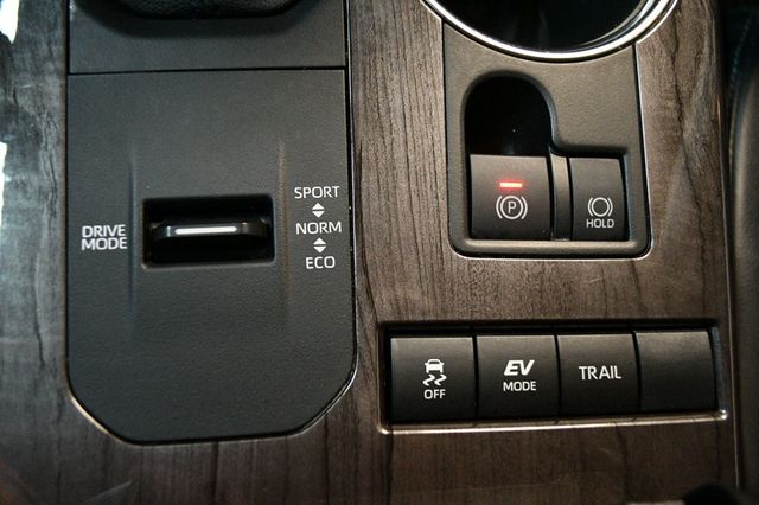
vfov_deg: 43.6
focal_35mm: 30
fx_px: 632
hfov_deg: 62.0
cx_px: 380
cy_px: 252
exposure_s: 1/60
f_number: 3.8
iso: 5000
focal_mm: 20
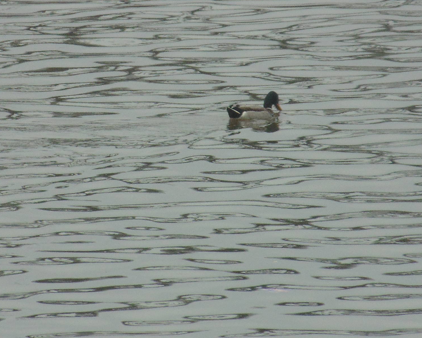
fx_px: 7557
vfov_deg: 2.6
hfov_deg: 3.2
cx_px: 223
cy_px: 169
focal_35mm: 605
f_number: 5.9
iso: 100
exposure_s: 1/125
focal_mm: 104
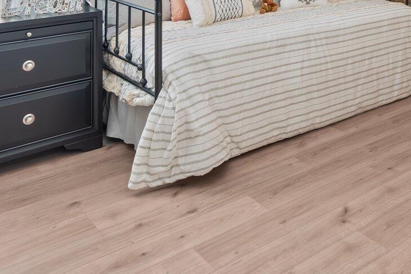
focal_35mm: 45
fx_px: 514
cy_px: -81
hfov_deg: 40.0
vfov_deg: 25.7
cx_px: 379
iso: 320
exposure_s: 1/6
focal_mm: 16
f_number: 4
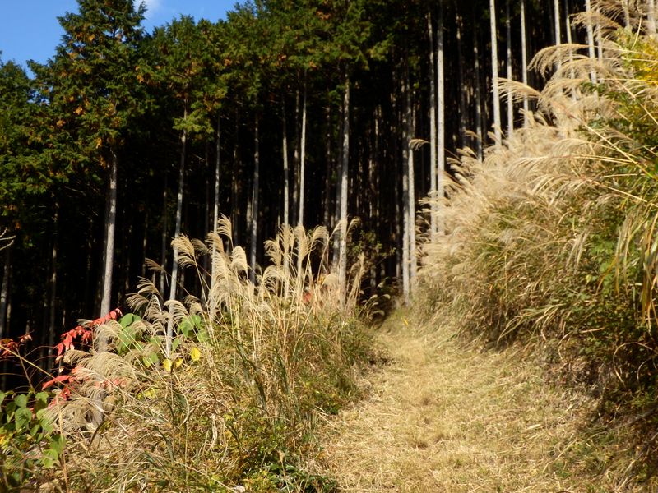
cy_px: 246
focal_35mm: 51
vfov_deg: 28.6
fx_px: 969
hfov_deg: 37.5
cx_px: 329
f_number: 4.4
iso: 80
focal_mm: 9.1
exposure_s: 1/640
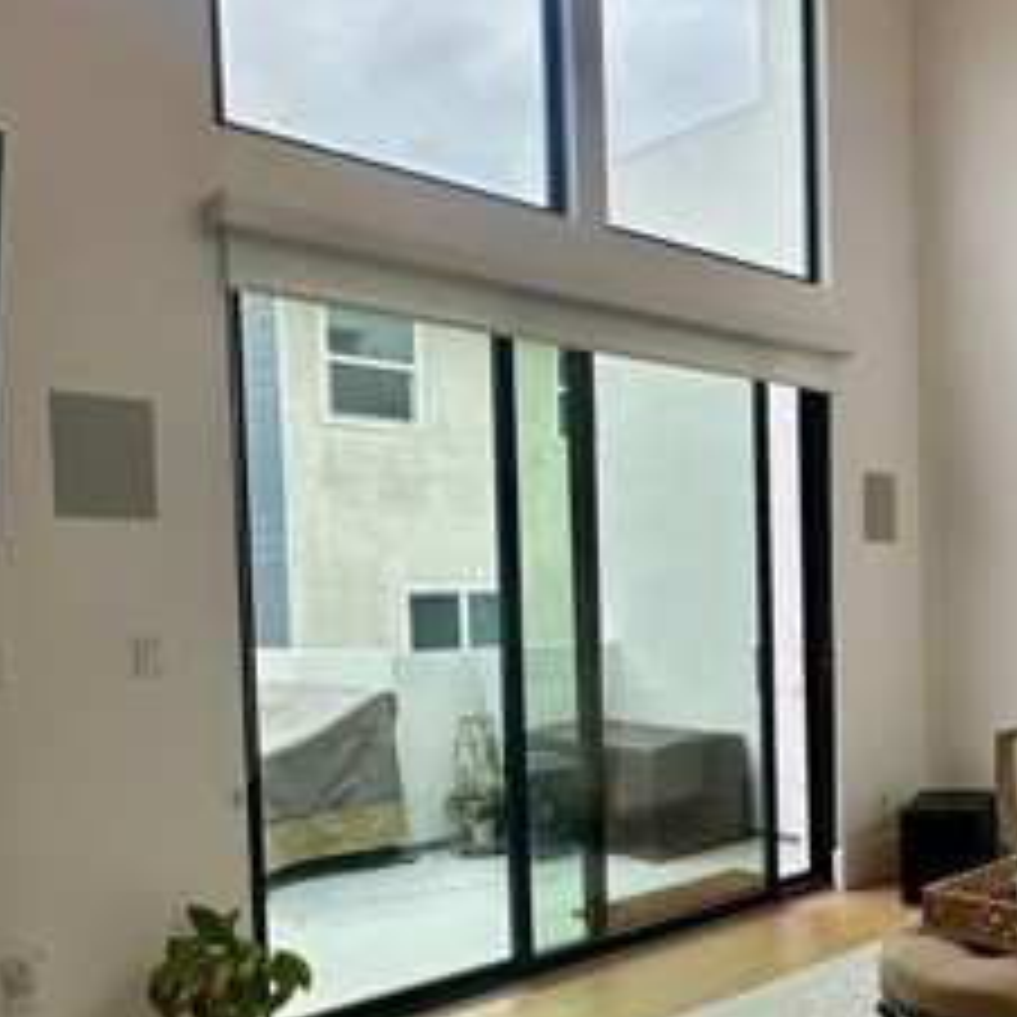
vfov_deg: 46.8
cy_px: 639
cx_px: 990
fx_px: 1163
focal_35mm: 35
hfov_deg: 41.7
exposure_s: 1/433
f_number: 2.2
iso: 40
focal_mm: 2.22
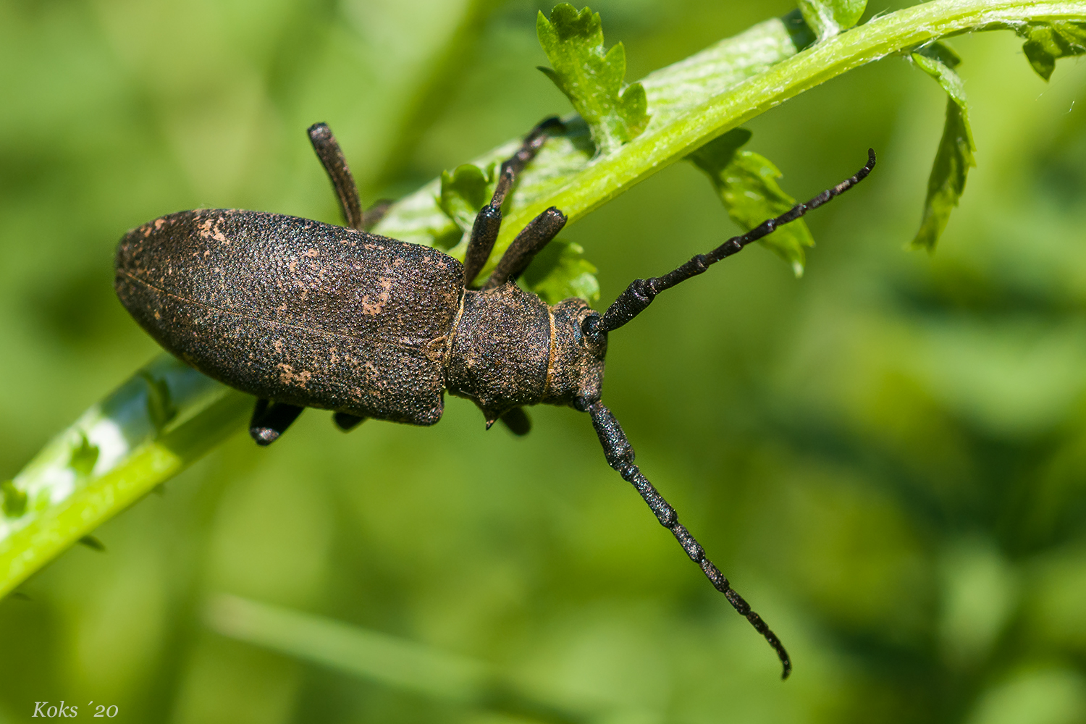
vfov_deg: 6.9
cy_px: 362
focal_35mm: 200
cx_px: 543
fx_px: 6033
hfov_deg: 10.3
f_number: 7.1
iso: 640
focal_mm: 200
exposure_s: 1/1000
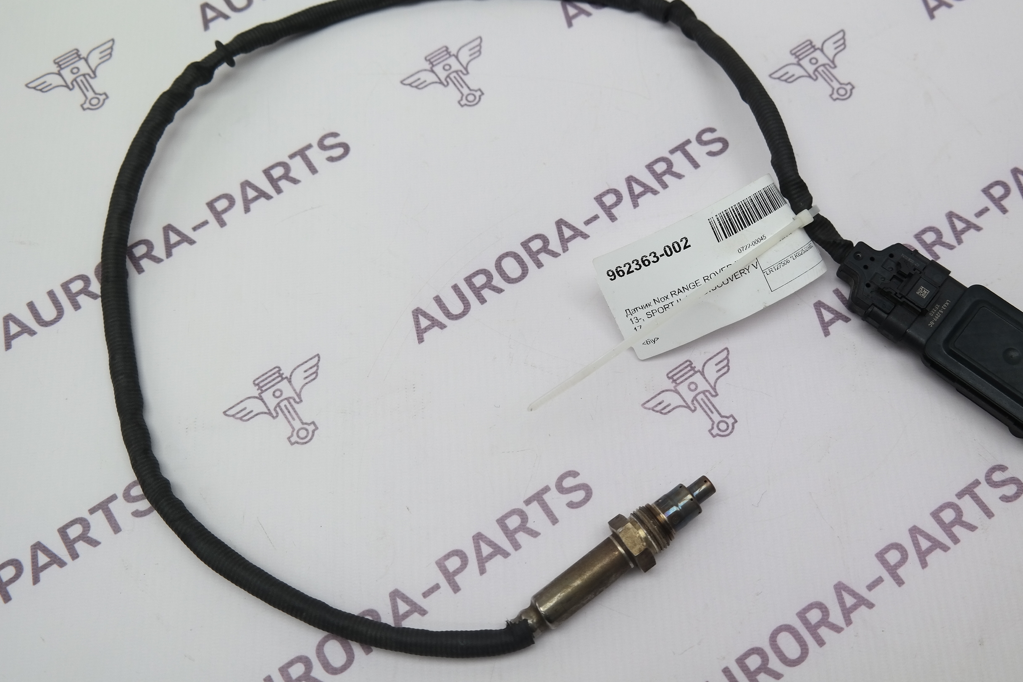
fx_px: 938
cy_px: 315
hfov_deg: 56.9
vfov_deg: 39.9
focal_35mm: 33
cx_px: 602
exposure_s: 1/100
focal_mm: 18
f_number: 4
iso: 100
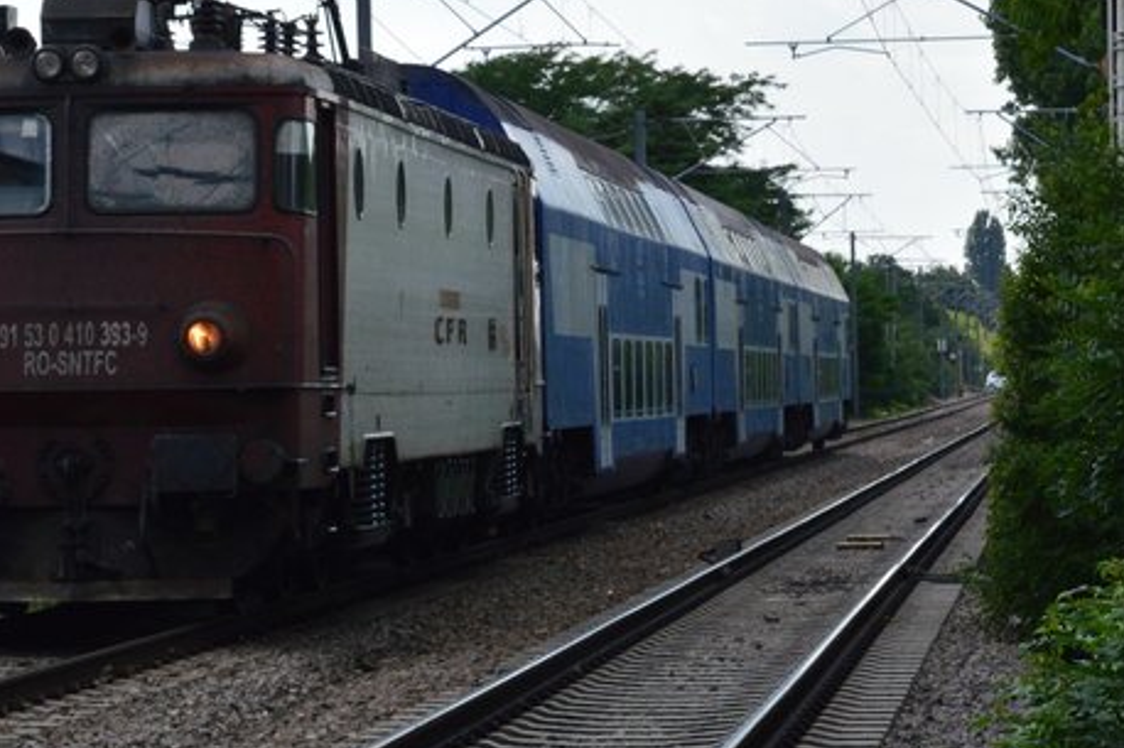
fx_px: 4490
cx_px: 270
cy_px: 208
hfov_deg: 14.2
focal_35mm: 144
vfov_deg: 9.5
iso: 400
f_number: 11
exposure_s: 1/320
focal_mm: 55
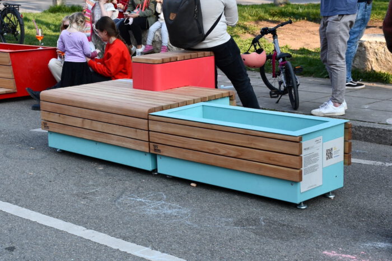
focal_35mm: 51
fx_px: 555
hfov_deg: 38.9
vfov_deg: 26.5
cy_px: 130
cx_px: 196
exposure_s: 1/250
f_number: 7.1
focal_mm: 34
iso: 200
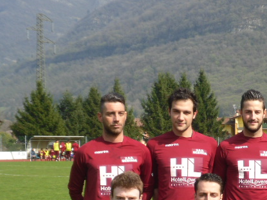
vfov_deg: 12.5
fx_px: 894
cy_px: 225
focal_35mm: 116
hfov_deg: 16.5
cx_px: 293
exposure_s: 1/346
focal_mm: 8.46
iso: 80
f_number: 4.5
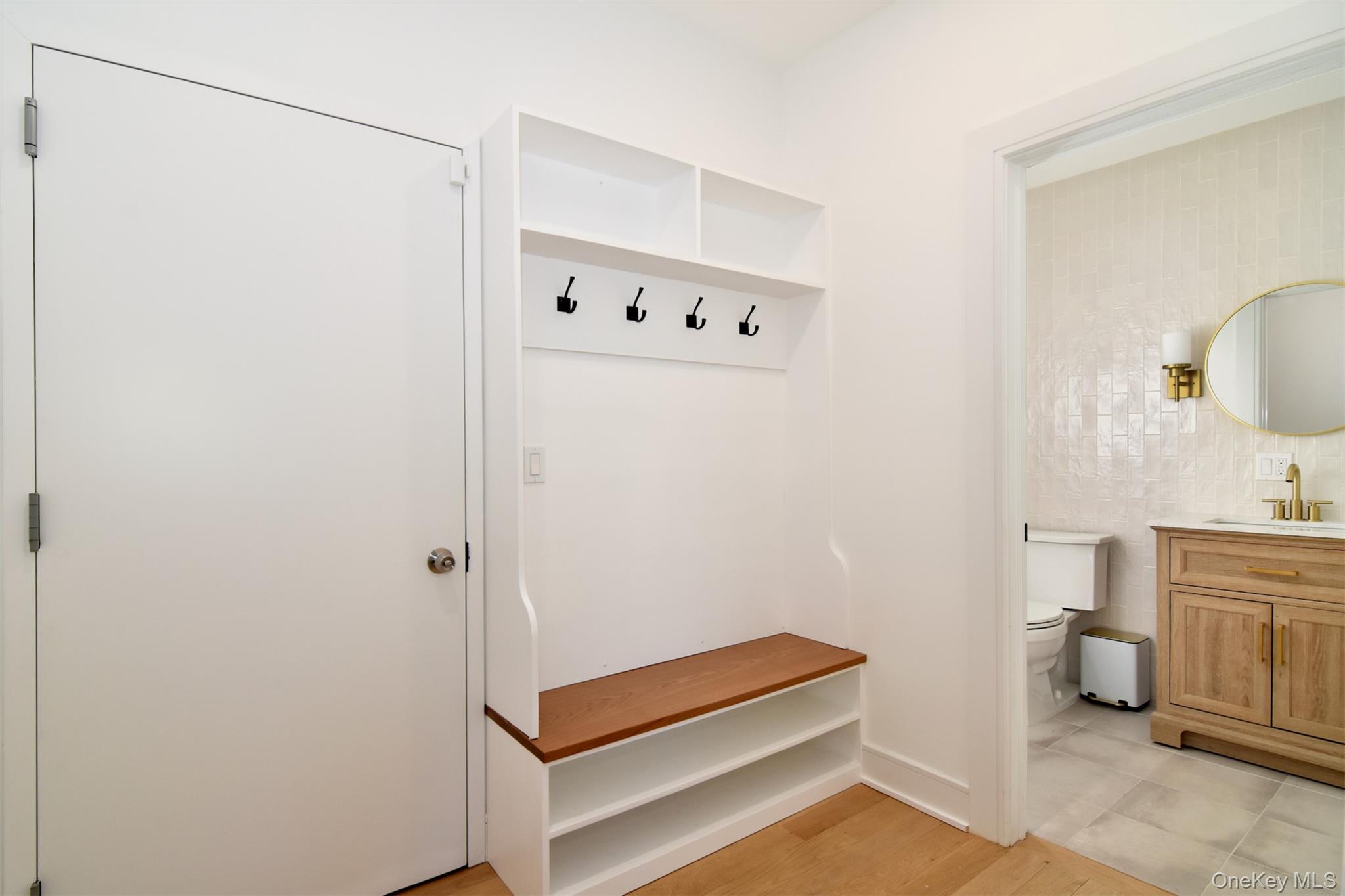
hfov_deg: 95.0
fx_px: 616
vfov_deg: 72.0
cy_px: 448
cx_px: 672
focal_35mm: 16
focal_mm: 11
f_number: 8
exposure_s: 1/100
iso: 640
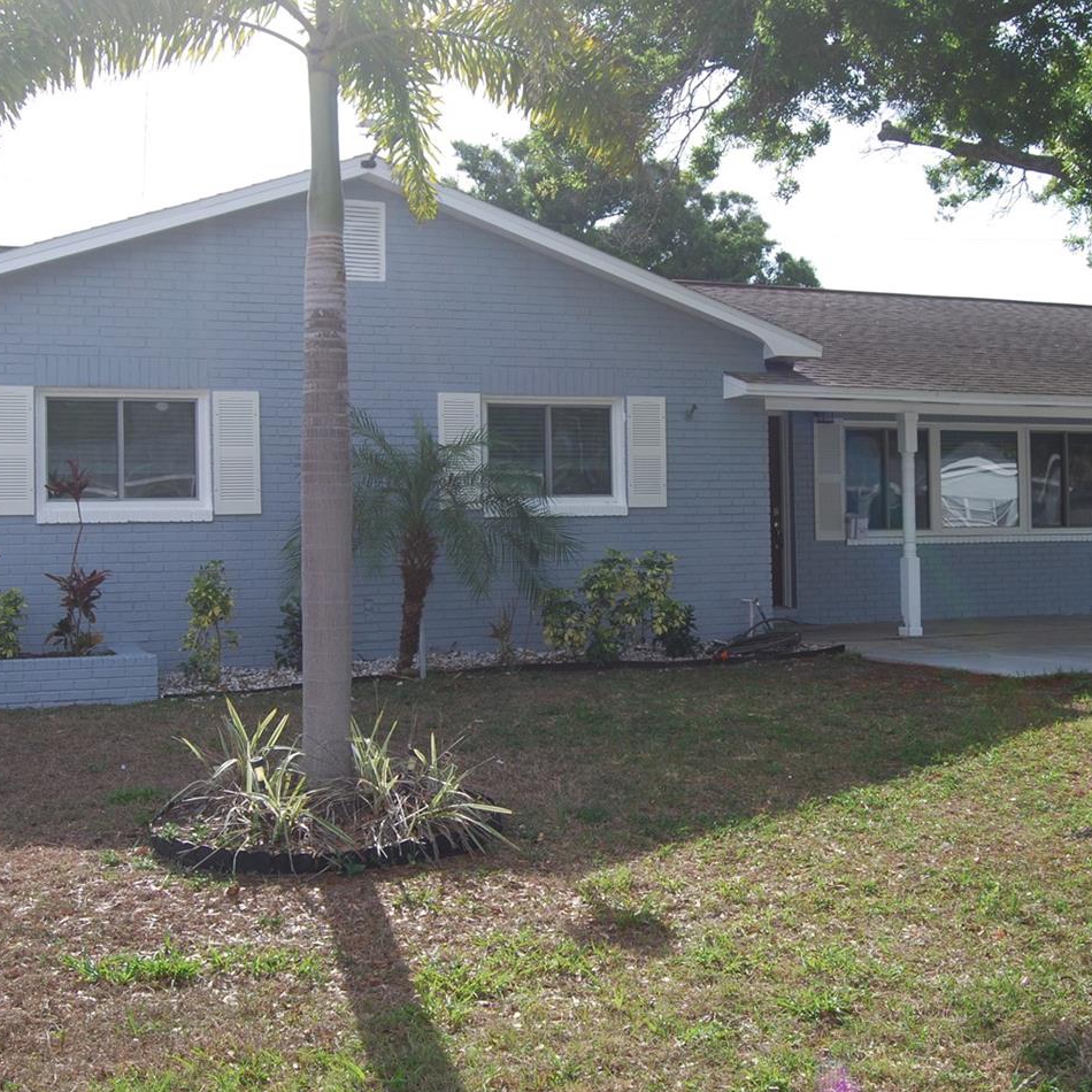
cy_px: 522
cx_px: 612
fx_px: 1535
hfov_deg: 39.1
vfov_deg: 39.2
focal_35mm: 43
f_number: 6.3
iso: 100
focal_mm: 20
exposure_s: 1/200
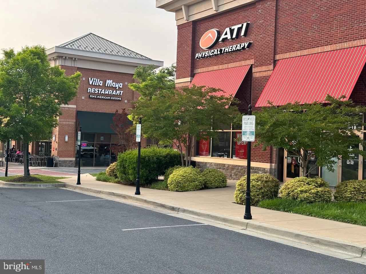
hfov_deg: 39.7
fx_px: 508
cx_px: 183
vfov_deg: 30.3
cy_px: 137
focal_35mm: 48
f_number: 1.78
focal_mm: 6.86
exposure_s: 1/524
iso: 64
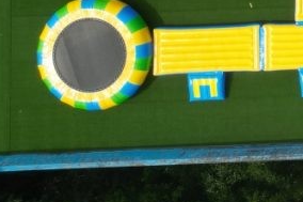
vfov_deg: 13.6
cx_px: 532
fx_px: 757
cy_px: -159
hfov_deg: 18.3
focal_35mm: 90
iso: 130
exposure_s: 1/4000
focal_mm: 6.72
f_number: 1.7
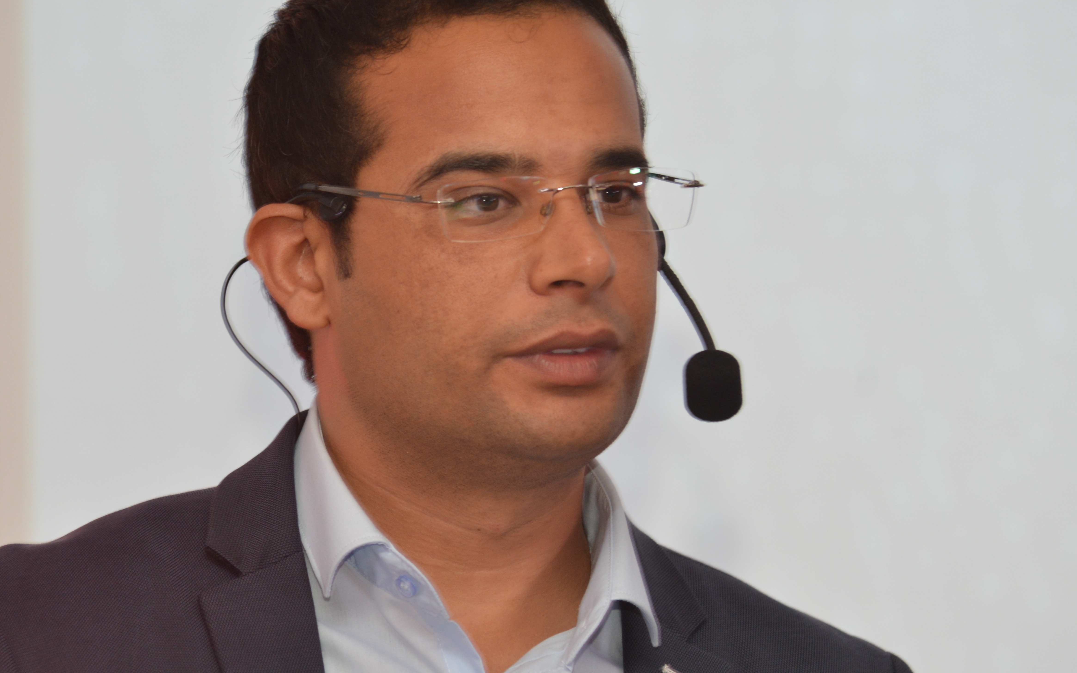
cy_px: 345
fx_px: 9481
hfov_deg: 6.5
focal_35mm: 323
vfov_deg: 4.1
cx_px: 533
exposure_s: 1/50
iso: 800
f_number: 5
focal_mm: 200
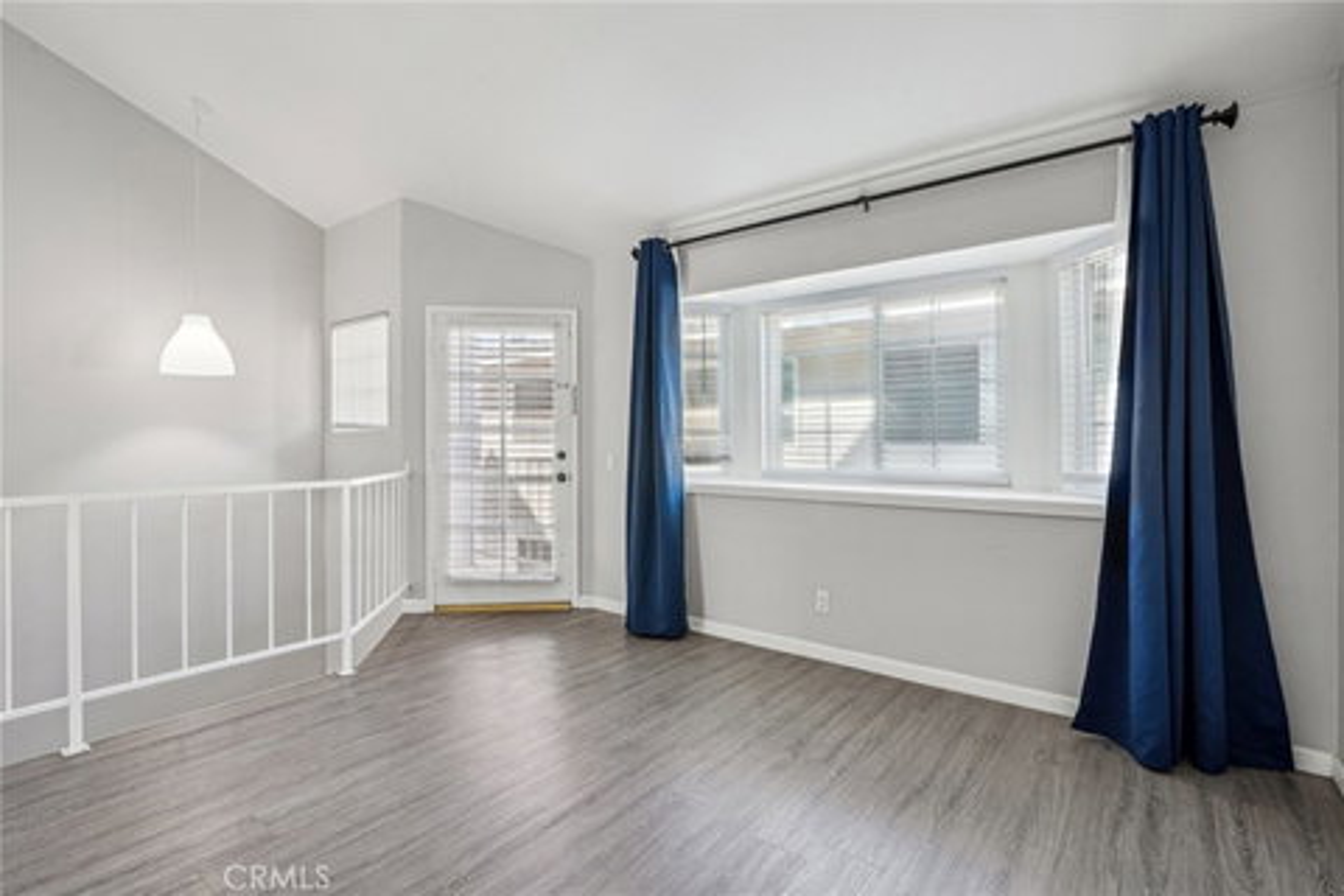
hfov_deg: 96.7
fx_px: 597
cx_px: 672
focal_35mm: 16
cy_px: 448
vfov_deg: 73.7
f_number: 8
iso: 400
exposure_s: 1/13
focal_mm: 16
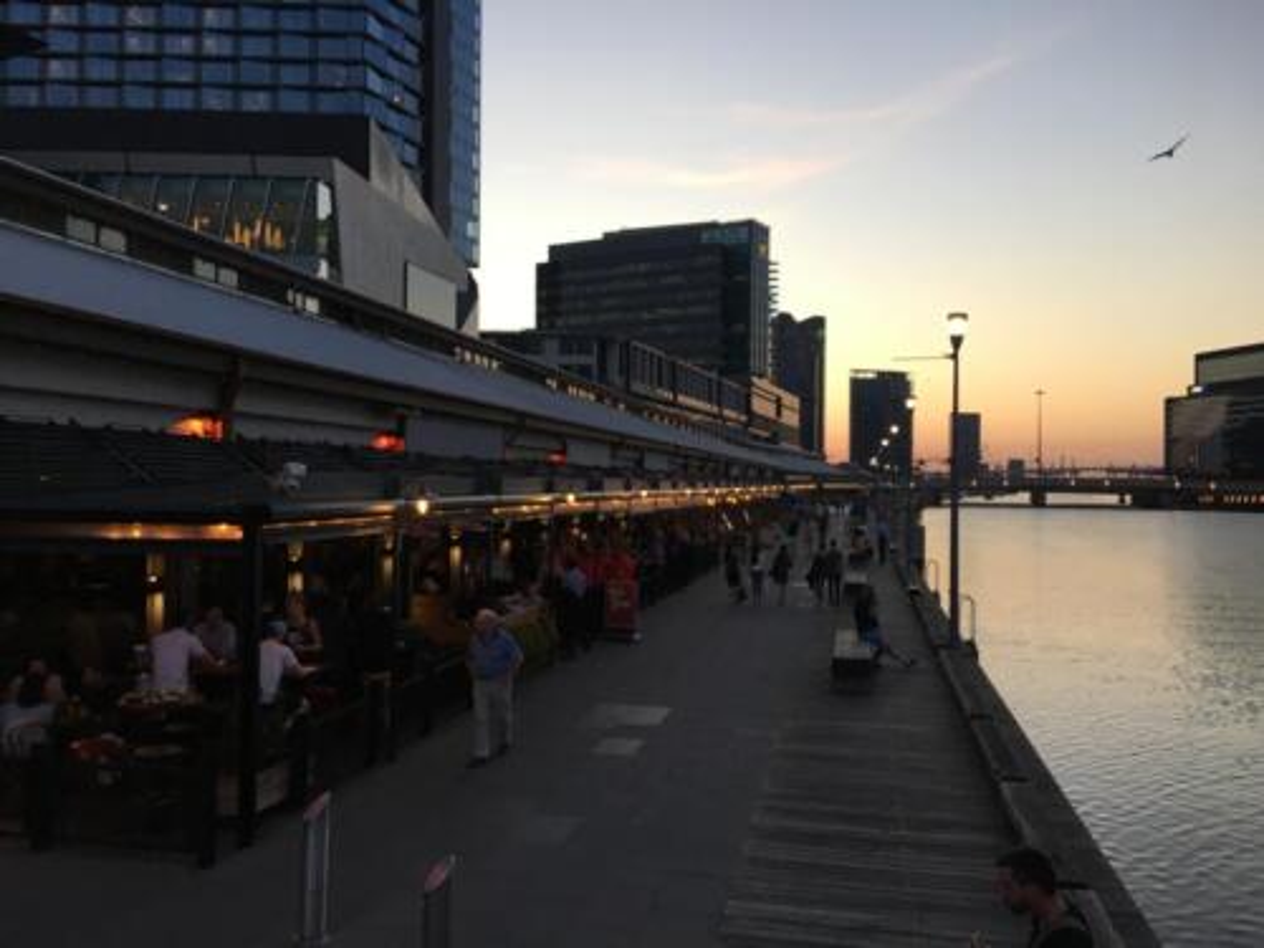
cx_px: 632
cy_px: 474
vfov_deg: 48.2
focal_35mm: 29
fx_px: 1059
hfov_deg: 61.7
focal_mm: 4.15
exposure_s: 1/33
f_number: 2.2
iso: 25
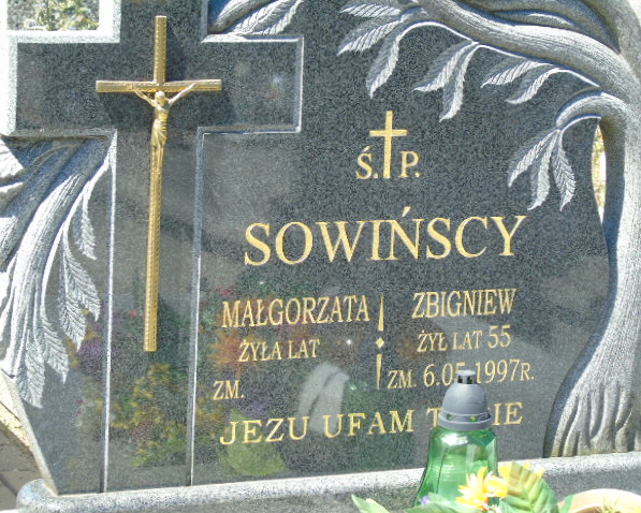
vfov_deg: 13.6
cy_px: 256
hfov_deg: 17.0
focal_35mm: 113
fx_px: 2144
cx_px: 319
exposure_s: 1/125
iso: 80
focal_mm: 19
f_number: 4.4
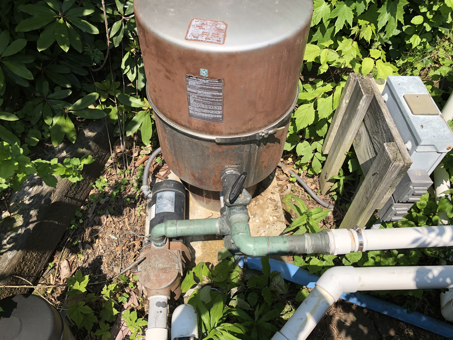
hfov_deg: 63.4
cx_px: 226
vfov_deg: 49.7
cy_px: 170
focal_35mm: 28
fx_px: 366
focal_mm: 4
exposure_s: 1/1333
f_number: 1.8
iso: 20
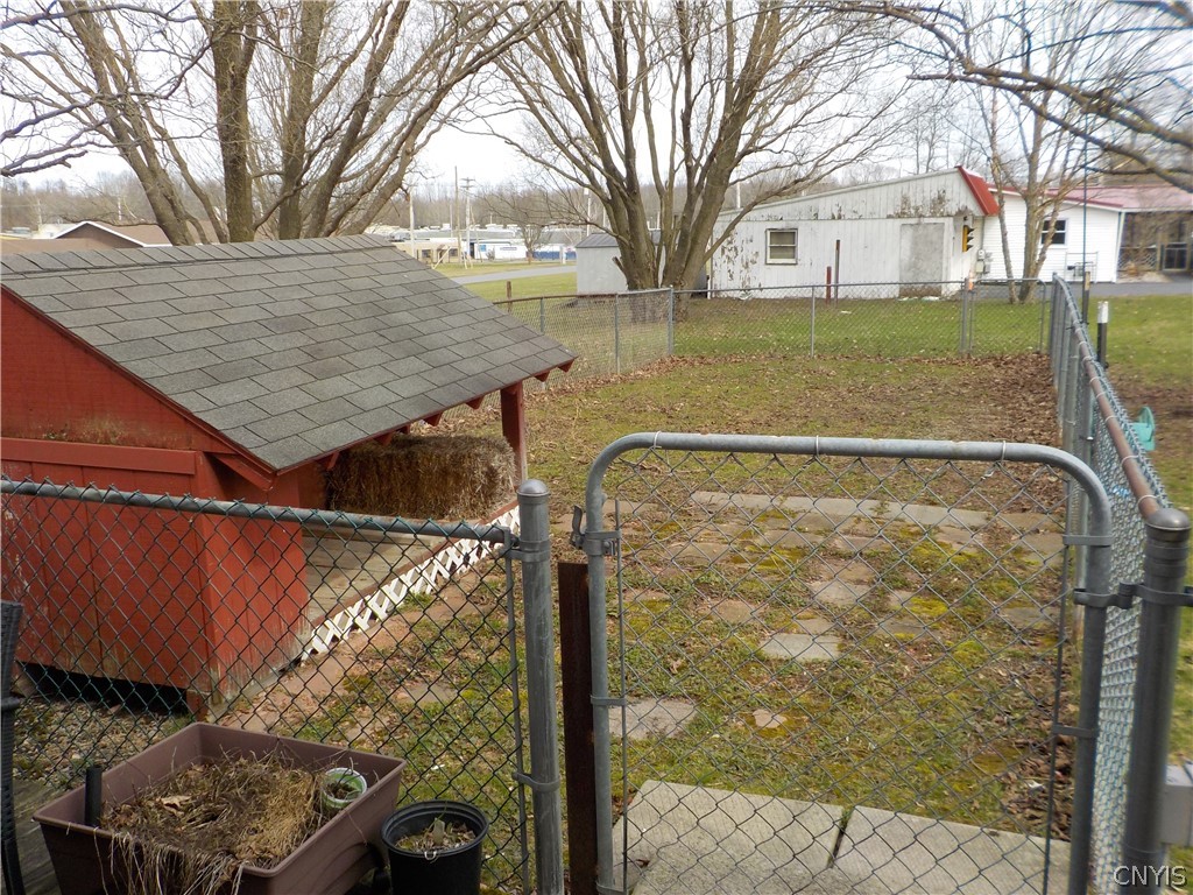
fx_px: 1034
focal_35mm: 30
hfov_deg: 60.0
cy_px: 448
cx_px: 596
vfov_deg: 46.8
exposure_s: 1/500
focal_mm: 4.1
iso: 125
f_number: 3.3
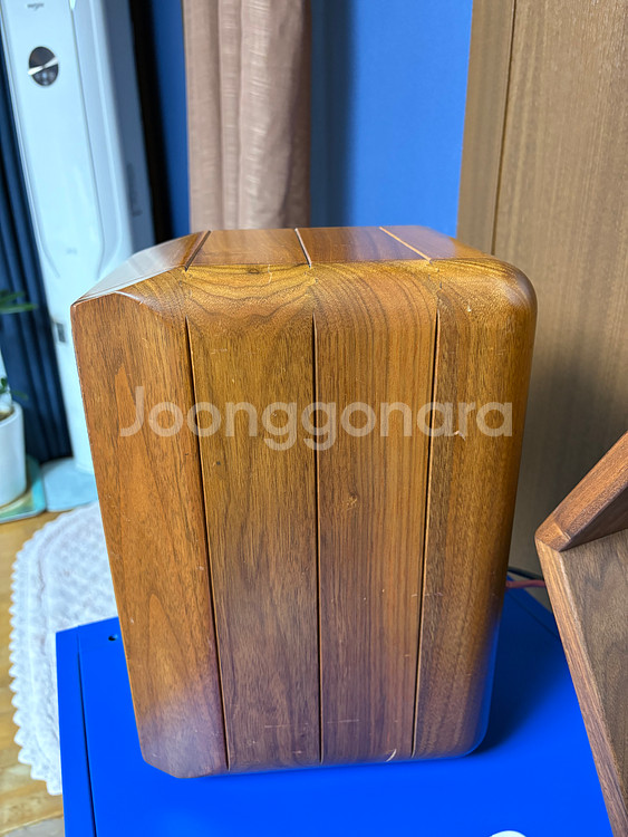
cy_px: 418
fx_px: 629
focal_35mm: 26
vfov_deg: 67.3
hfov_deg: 53.1
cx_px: 314
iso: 400
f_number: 1.6
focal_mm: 5.96
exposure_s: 1/60
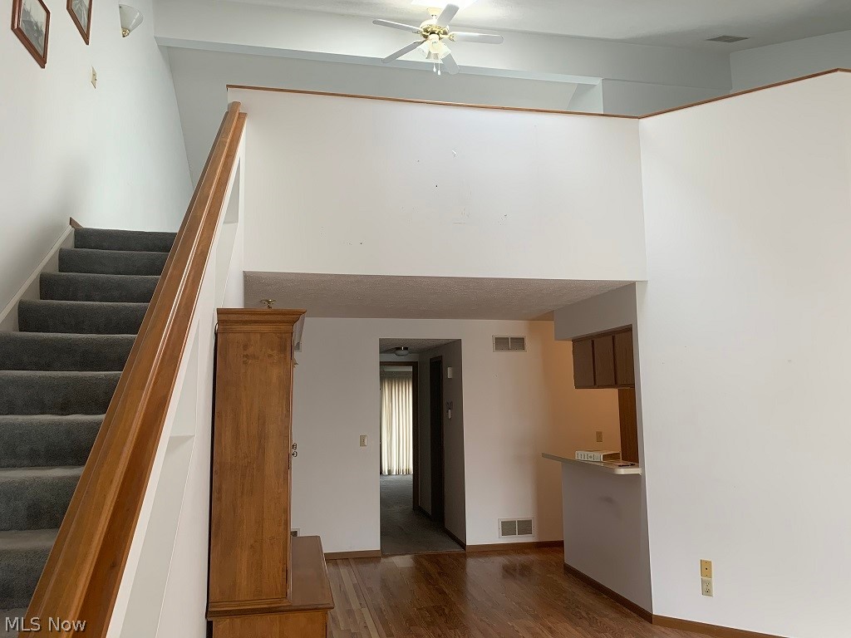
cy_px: 319
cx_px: 426
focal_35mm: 26
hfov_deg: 67.3
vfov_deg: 53.1
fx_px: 639
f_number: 1.8
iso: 100
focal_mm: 4.25
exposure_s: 1/63
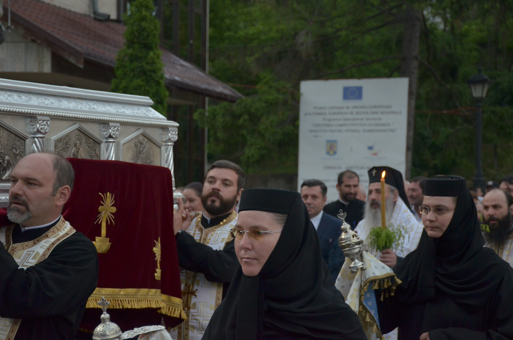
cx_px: 256
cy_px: 170
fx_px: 1109
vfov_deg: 17.4
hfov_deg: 26.0
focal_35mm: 78
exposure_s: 1/320
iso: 1600
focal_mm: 52
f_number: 4.8
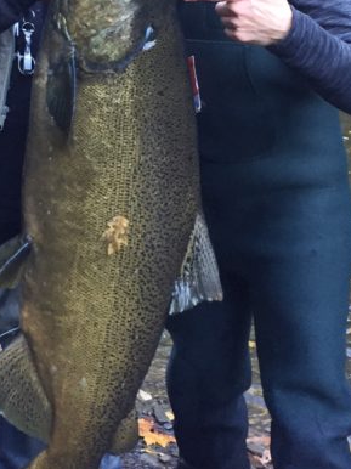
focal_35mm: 77
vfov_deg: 24.8
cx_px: 106
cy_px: 68
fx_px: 1042
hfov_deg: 19.0
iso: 50
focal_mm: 4.15
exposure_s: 1/30
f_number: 2.2
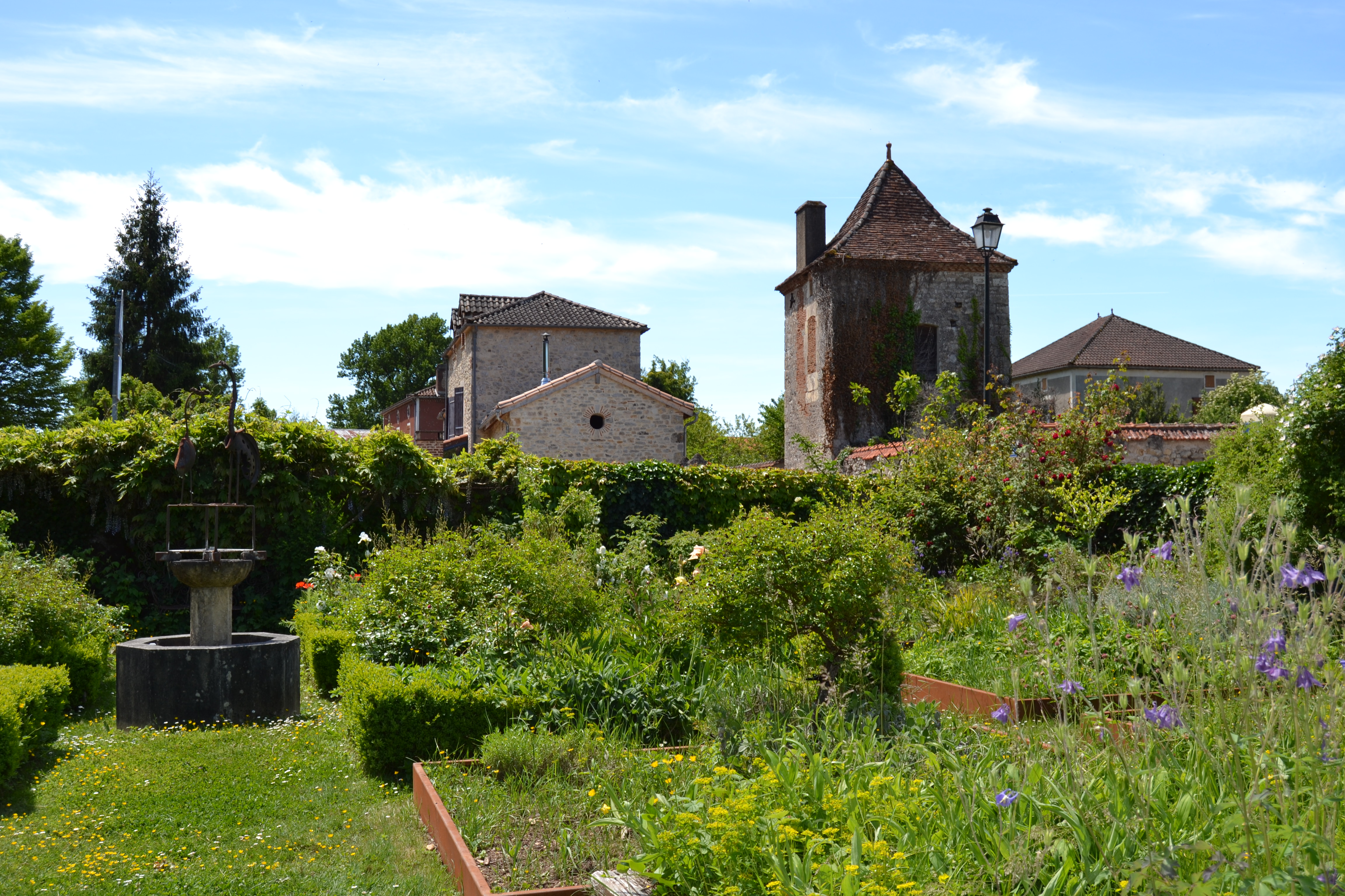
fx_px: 1345
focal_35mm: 36
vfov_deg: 36.9
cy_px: 448
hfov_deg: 53.1
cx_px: 672
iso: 100
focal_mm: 24
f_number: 7.1
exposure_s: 1/200
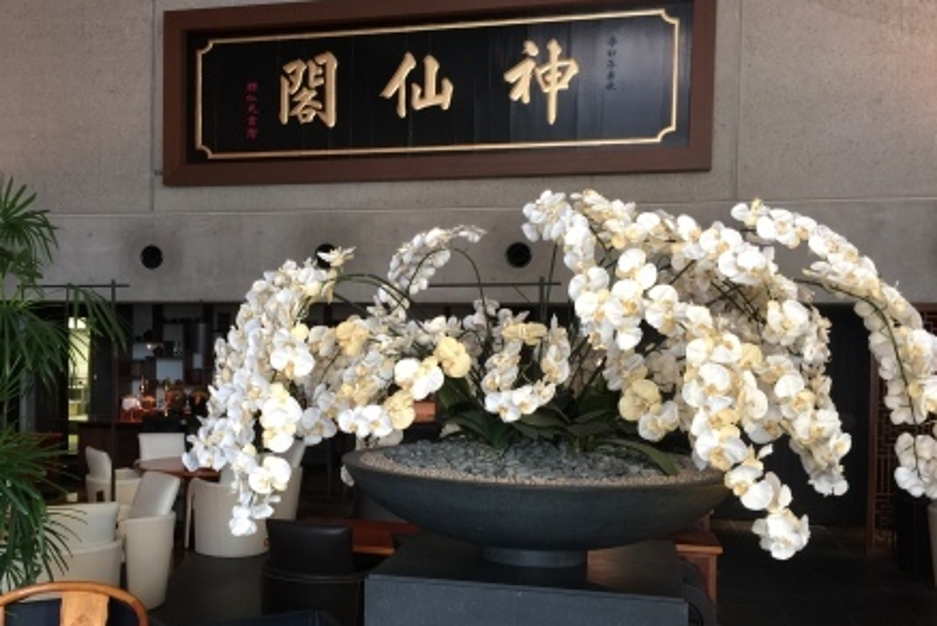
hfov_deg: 47.9
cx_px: 341
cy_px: 378
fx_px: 1042
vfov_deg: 33.3
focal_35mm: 40
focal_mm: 4.15
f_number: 2.2
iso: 40
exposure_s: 1/15
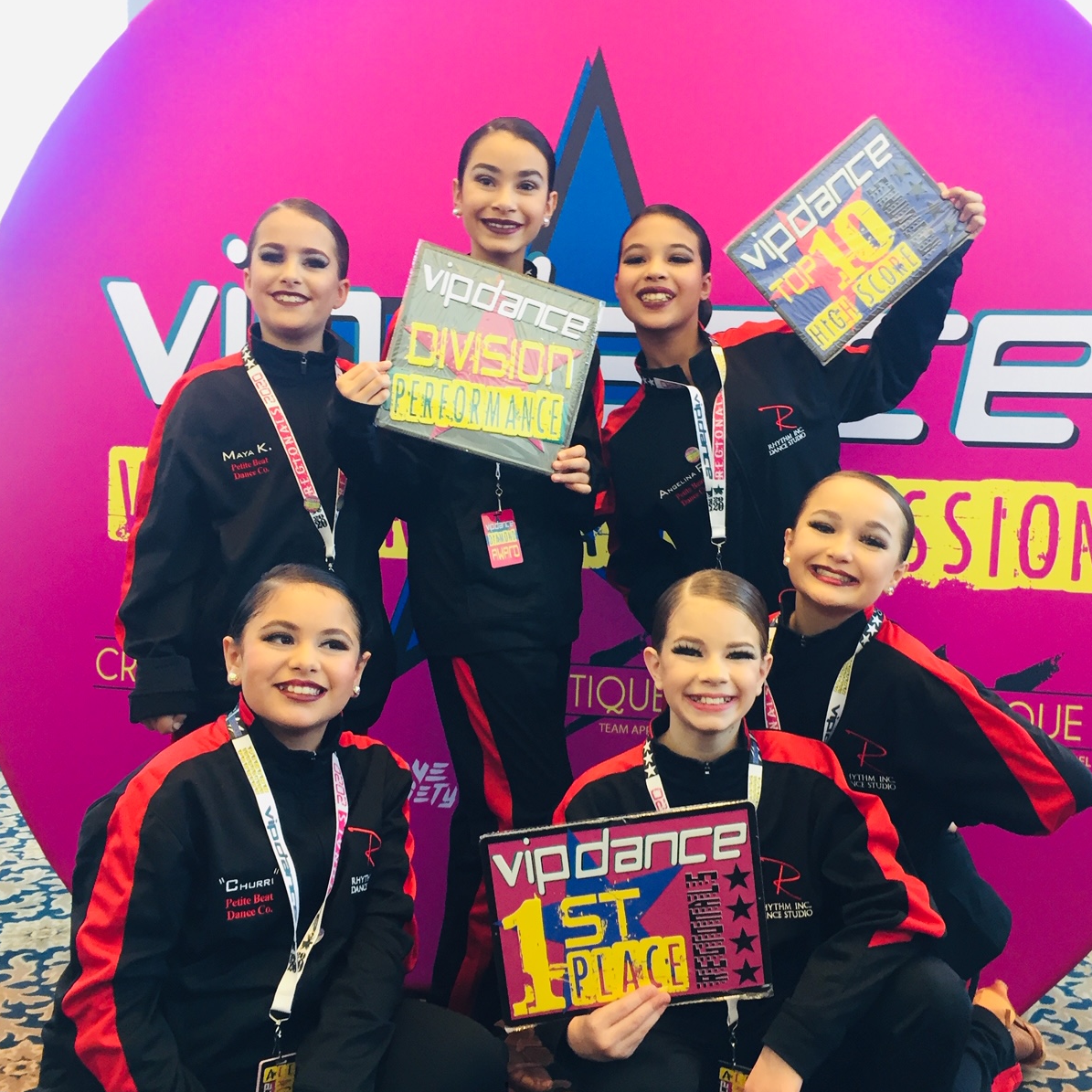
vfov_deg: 47.2
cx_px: 587
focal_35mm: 35
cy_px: 539
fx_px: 1249
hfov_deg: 47.2
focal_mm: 4.15
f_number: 2.2
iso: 64
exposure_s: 1/30
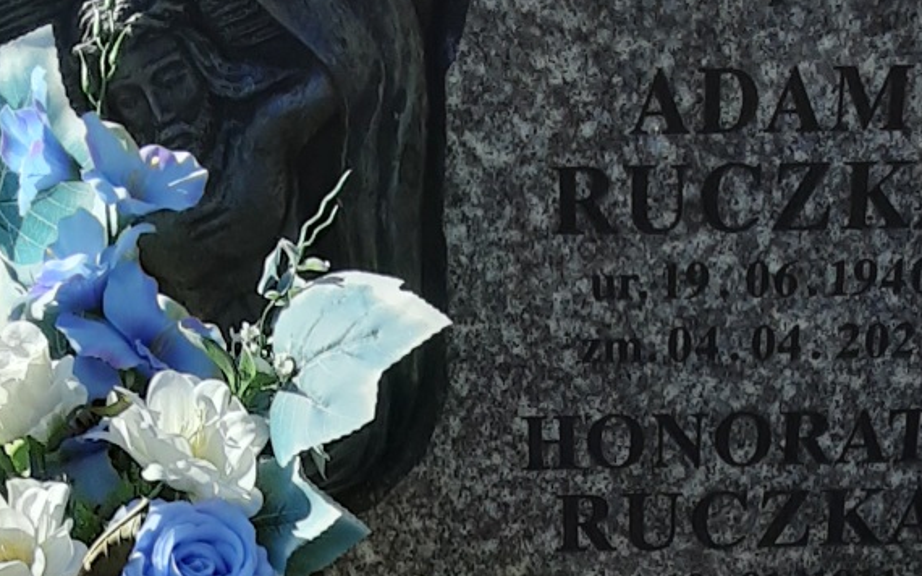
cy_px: 1340
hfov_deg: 20.4
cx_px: 535
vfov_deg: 11.0
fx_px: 2562
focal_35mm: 102
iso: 40
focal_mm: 2.9
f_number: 1.9
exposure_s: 1/1429
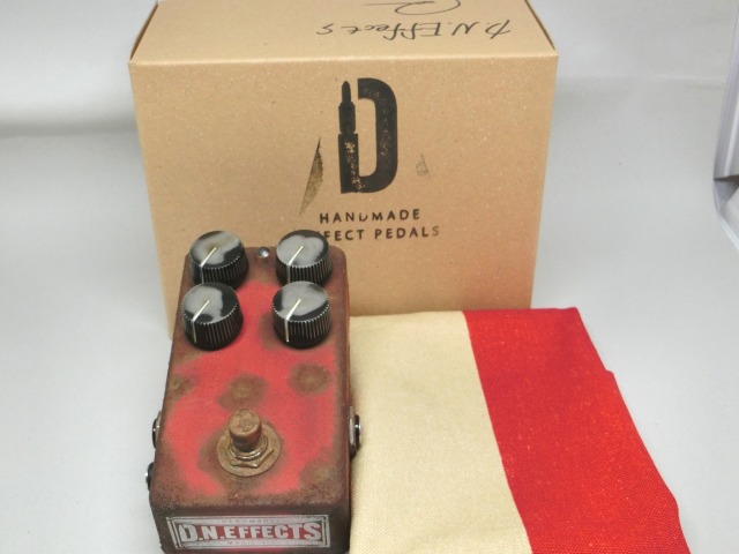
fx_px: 961
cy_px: 277
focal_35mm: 45
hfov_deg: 42.1
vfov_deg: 32.2
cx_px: 370
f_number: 4.4
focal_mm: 8
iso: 160
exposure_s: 1/125
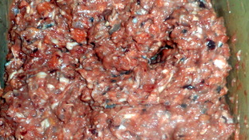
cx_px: 114
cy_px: 82
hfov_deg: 48.3
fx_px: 277
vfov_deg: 28.3
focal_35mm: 42
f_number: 3.7
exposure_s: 1/25
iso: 80
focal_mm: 4.5
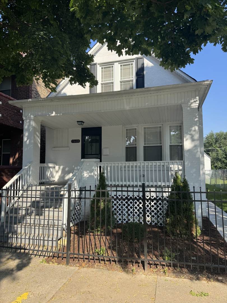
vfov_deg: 71.6
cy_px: 152
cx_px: 114
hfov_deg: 56.8
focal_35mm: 24
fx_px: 210
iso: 80
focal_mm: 6.76
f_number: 1.78
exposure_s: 1/1678
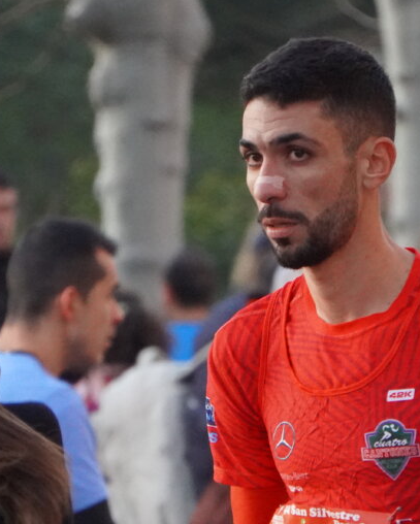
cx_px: 233
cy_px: 395
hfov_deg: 2.2
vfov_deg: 2.7
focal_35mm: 716
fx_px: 11115
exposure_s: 1/200
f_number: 6.3
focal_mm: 202
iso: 6400
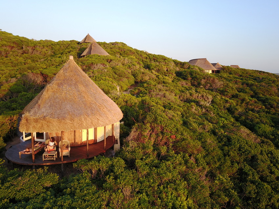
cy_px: 104
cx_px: 140
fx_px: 209
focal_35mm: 26
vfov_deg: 53.0
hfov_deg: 67.3
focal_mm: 4.73
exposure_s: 1/184
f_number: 2.2
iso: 100
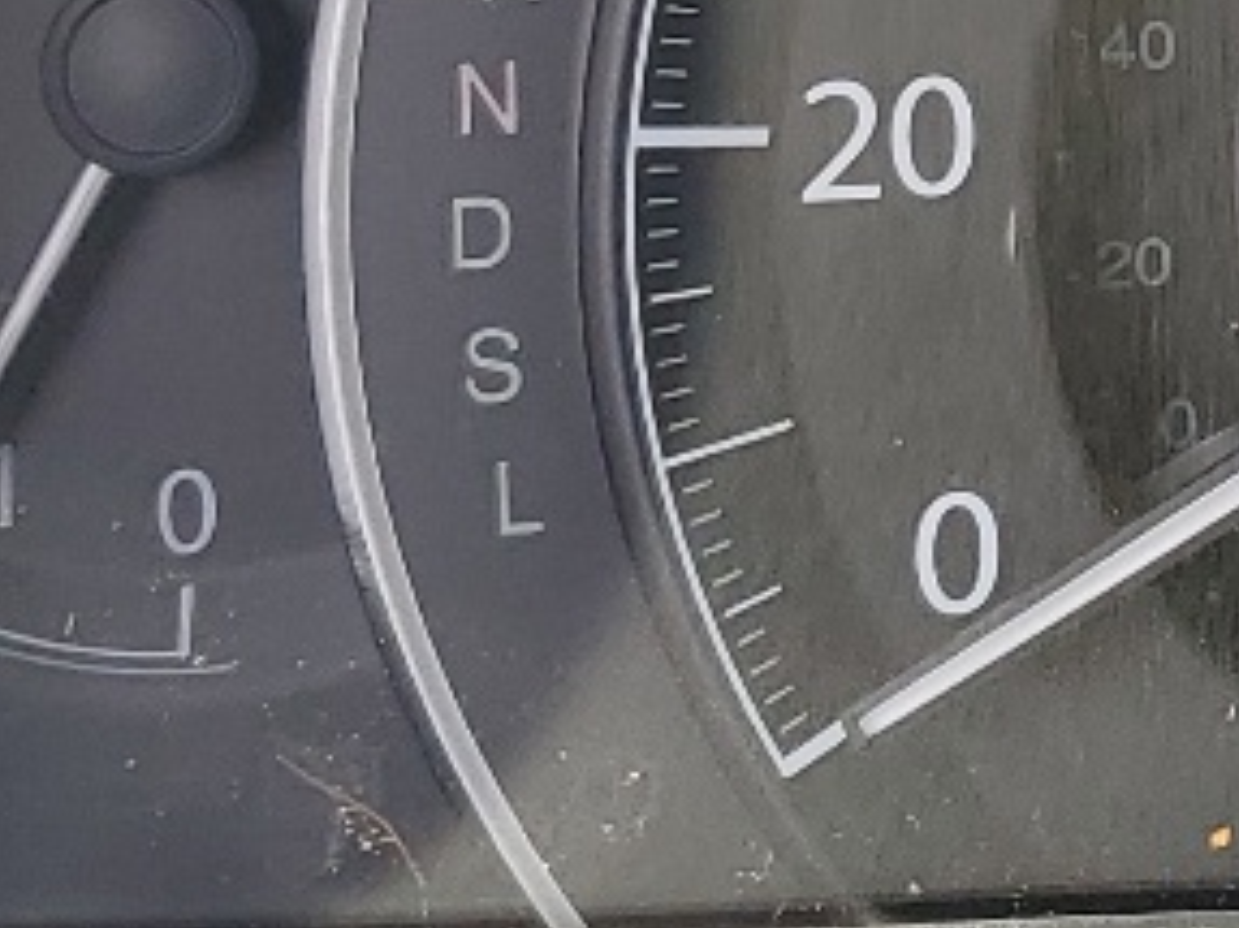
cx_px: 1770
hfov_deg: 13.0
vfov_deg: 9.9
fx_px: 5188
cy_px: -462
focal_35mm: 145
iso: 50
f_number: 1.5
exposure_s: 1/455
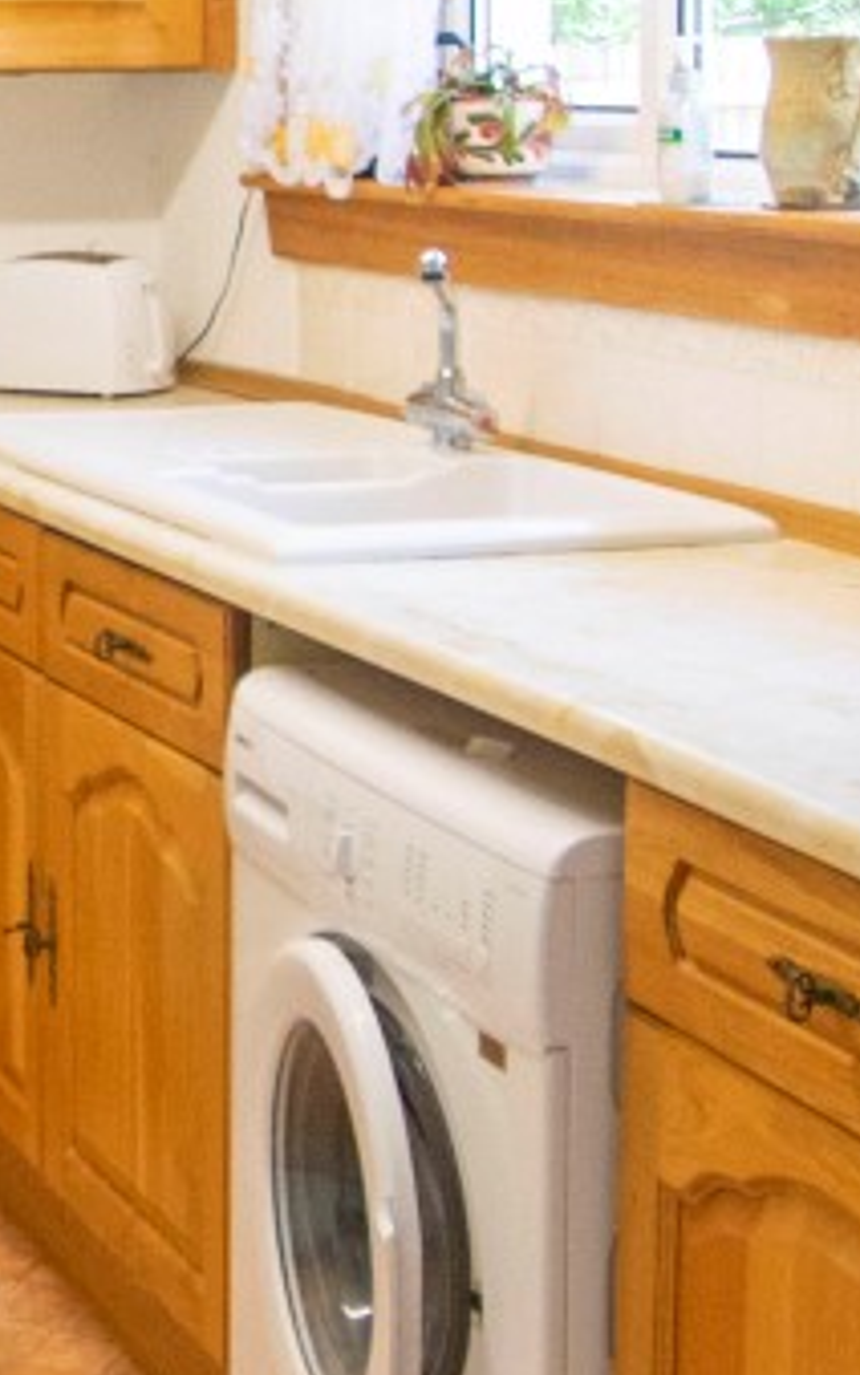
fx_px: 2736
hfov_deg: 16.8
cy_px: 235
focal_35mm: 73
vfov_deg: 27.5
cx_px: -268
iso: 400
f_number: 5
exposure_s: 1/100
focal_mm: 10
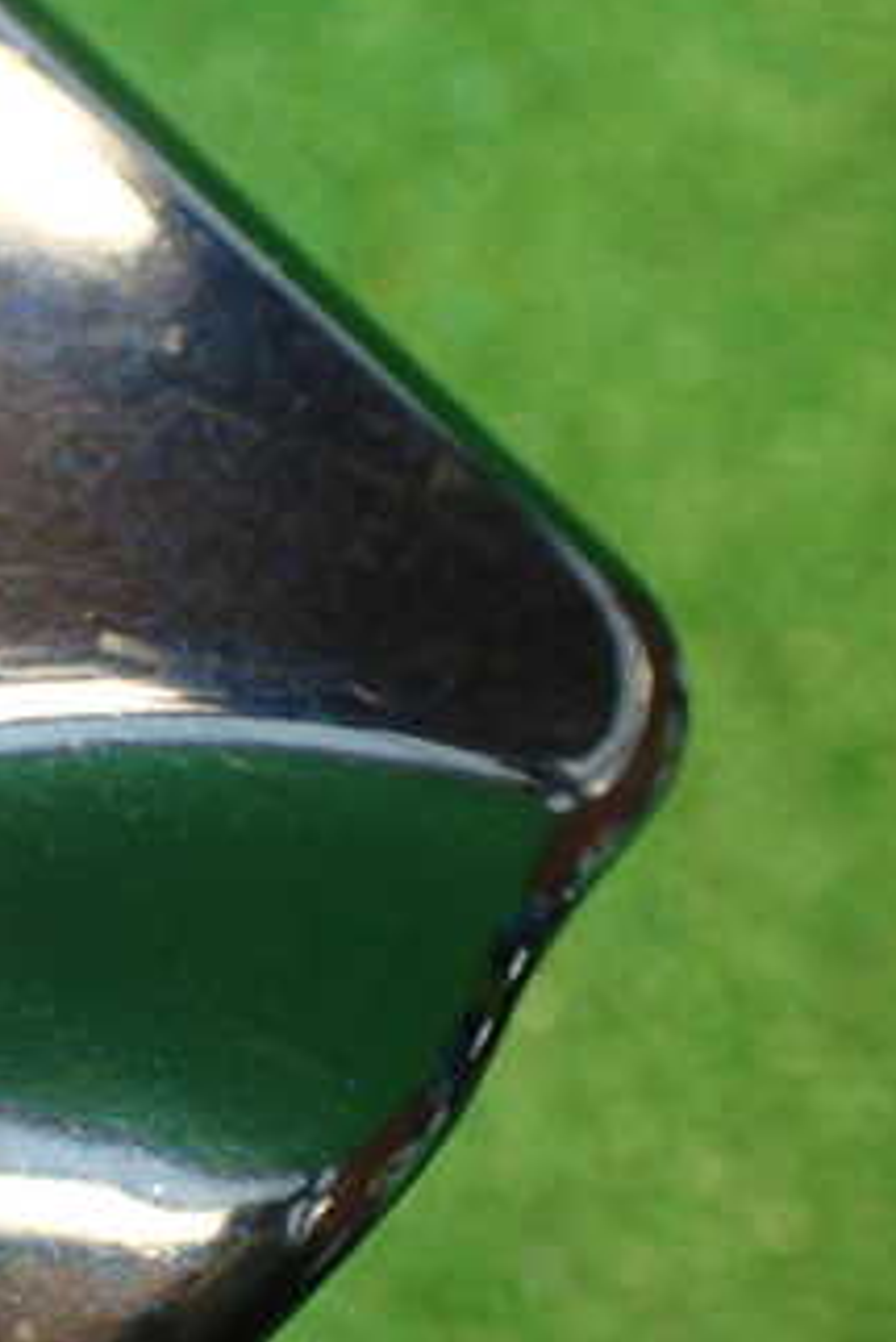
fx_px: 2312
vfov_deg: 32.3
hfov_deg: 20.0
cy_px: 784
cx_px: -296
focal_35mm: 62
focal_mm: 5.79
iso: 500
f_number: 2.4
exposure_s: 1/30
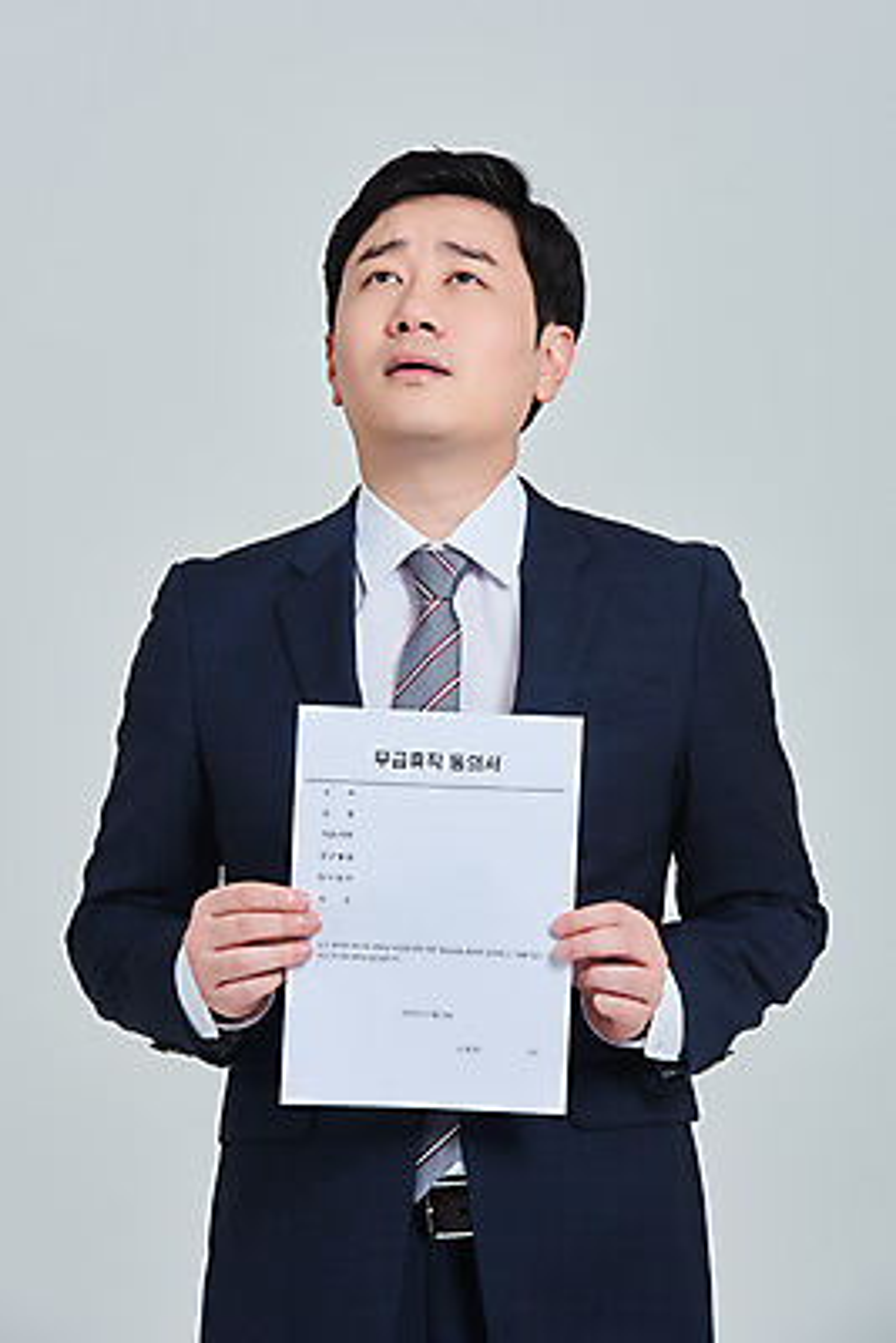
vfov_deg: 11.4
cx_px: 448
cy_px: 672
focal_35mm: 180
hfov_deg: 7.6
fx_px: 6714
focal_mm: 180
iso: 100
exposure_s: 1/125
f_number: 14
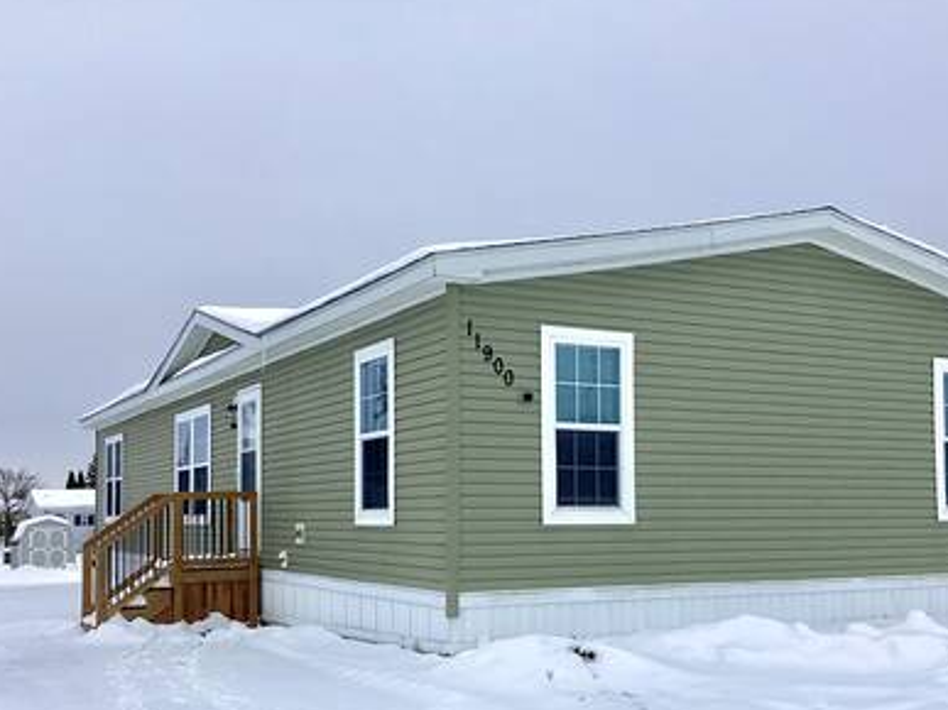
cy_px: 453
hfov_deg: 45.8
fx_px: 1122
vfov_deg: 34.9
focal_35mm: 41
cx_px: 495
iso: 25
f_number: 2.4
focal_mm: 3.3
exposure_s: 1/452
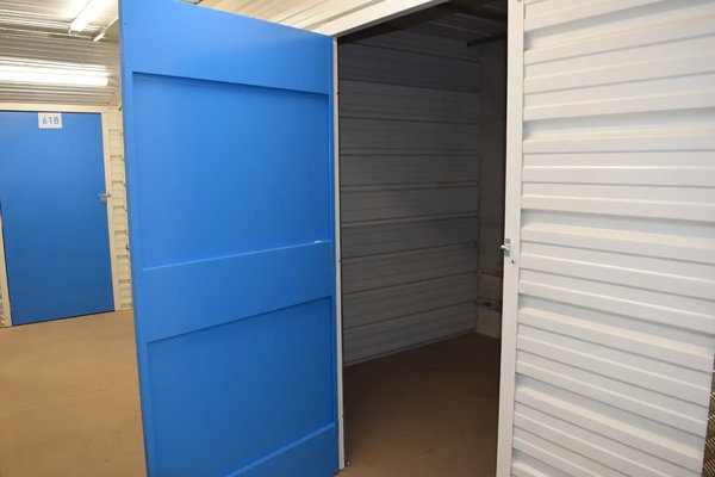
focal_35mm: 27
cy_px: 238
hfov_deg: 67.4
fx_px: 536
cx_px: 358
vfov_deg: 47.9
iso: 800
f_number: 5
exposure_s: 1/100
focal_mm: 18
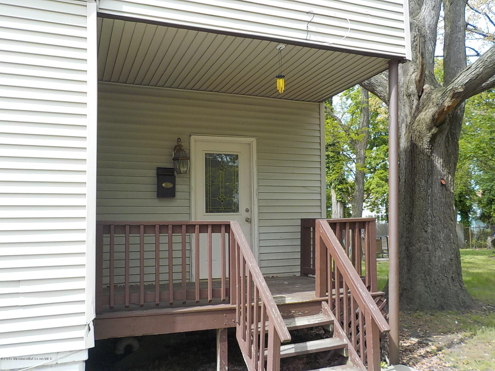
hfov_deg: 60.0
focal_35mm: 30
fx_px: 429
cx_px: 248
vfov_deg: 46.8
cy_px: 186
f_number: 3.3
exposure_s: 1/320
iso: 125
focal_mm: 4.1
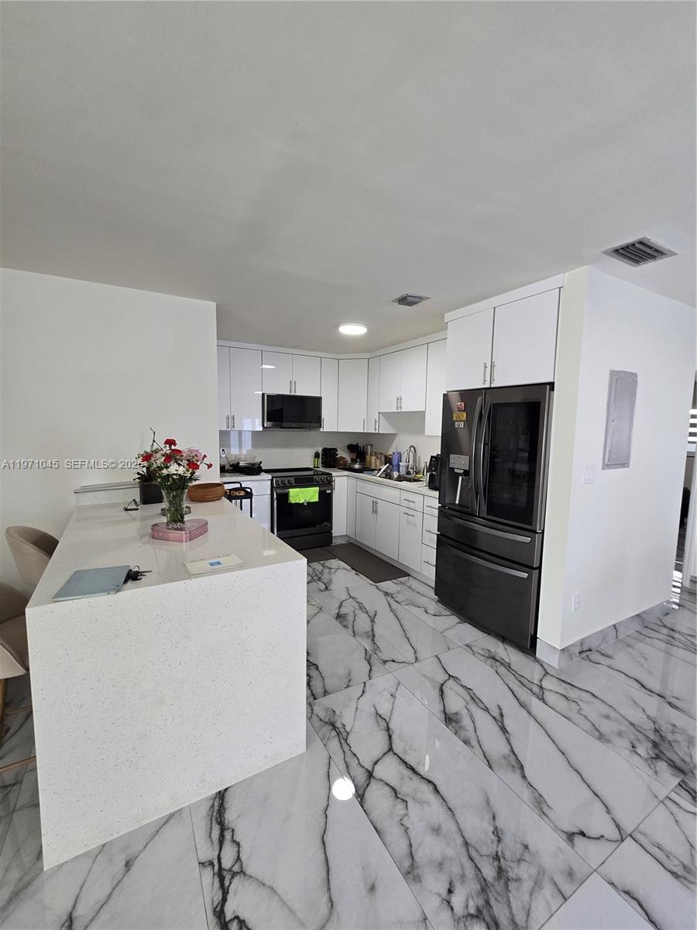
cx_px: 348
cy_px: 465
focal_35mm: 13
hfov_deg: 89.9
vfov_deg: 106.2
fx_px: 349
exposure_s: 1/60
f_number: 2.2
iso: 160
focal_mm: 2.2
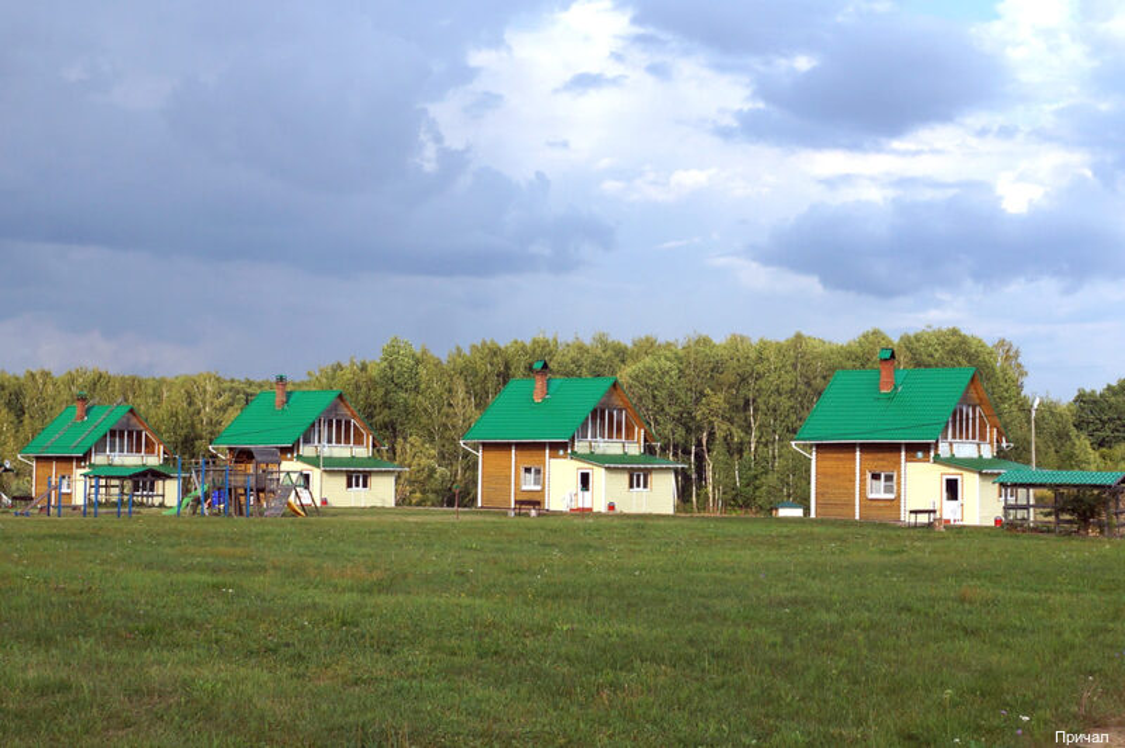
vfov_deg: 25.0
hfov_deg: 36.9
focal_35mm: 54
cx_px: 562
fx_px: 1686
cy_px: 374
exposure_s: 1/250
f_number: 8
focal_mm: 18
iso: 100
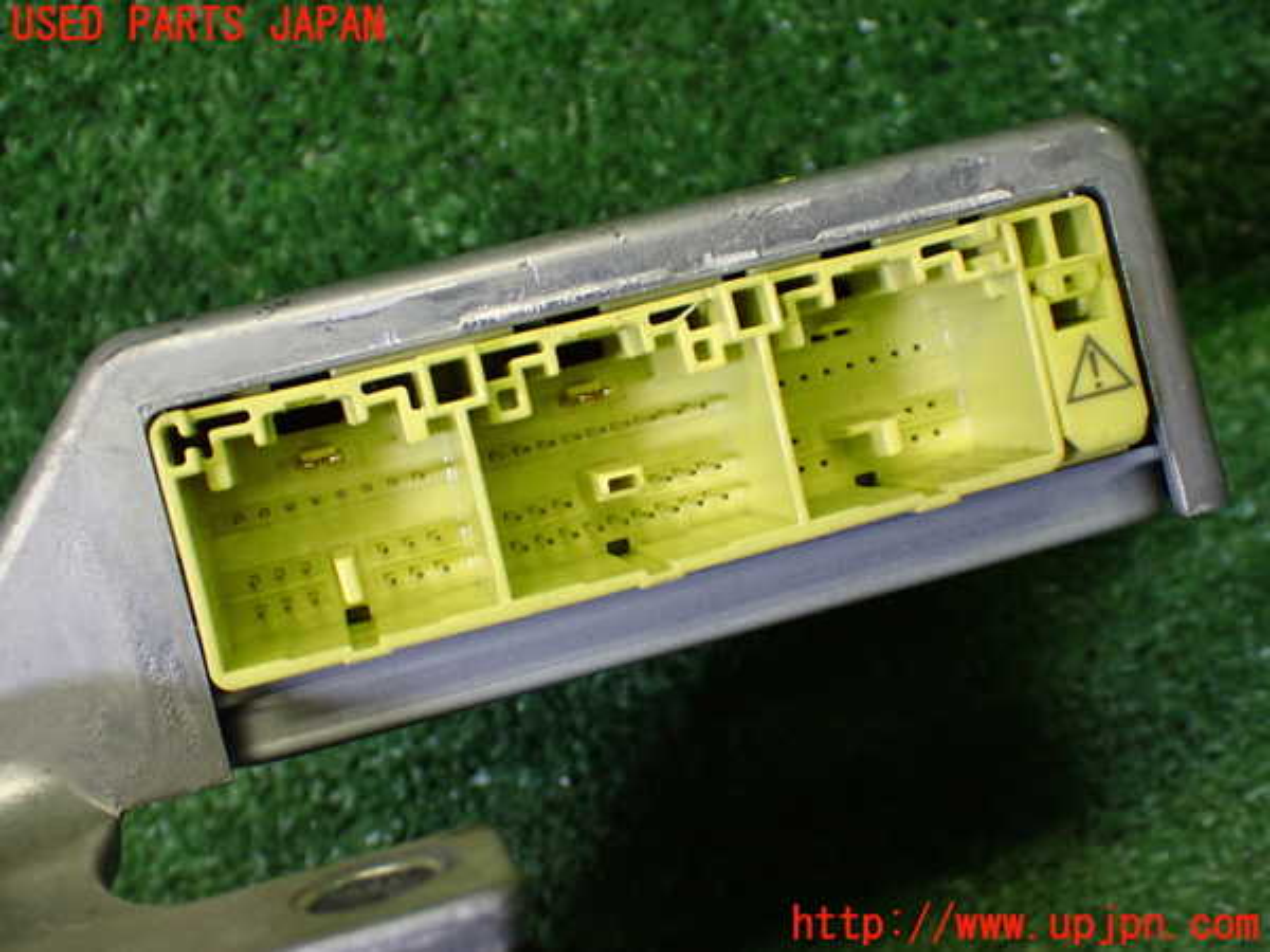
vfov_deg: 30.9
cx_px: 635
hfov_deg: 40.4
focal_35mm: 47
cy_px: 476
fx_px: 1724
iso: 800
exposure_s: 1/200
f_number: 3.1
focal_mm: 8.4
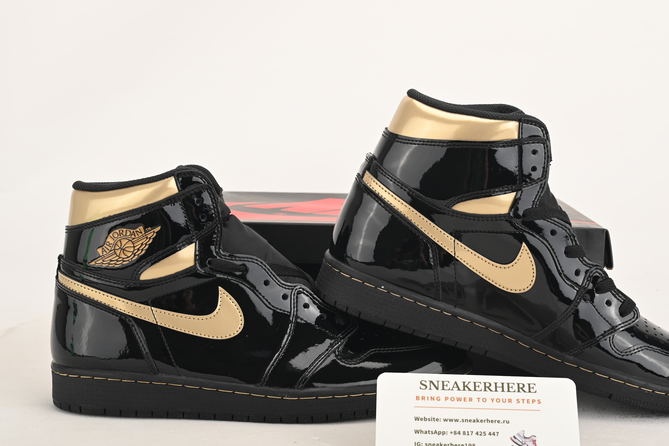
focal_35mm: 62
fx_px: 1153
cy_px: 266
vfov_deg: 21.9
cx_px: 363
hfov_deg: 32.3
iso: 100
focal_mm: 46
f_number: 11
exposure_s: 1/200
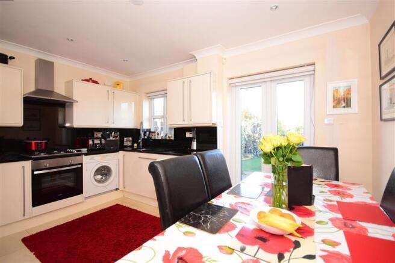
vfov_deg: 72.0
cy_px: 132
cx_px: 198
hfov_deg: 95.0
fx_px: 181
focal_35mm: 16
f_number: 6.3
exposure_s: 1/50
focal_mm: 11
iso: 400
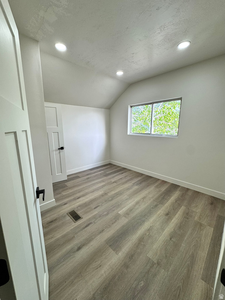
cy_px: 150
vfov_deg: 102.1
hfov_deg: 85.7
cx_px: 112
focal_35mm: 14
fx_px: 121
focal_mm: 2.22
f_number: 2.2
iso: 100
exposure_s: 1/120
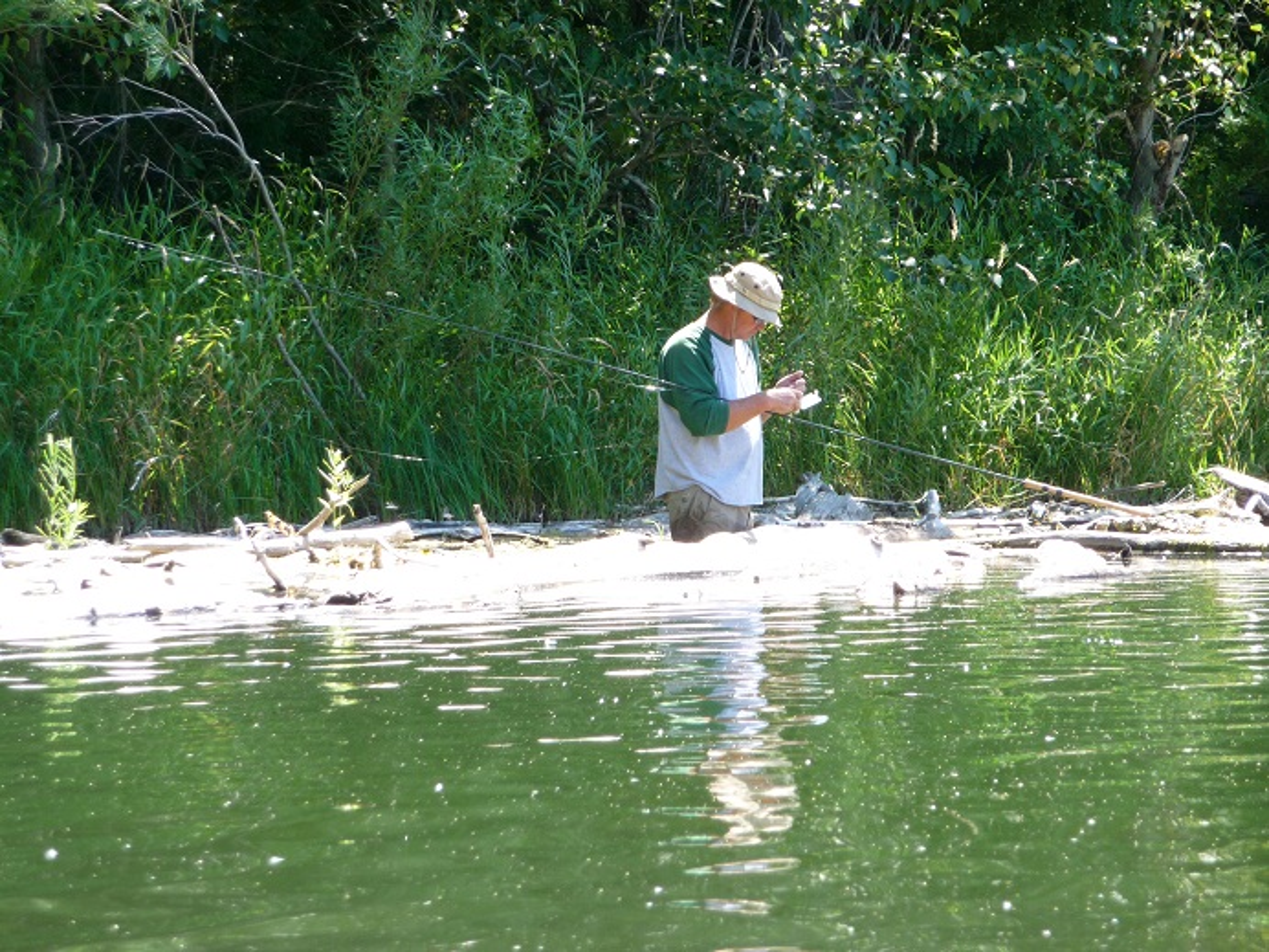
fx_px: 7772
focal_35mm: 212
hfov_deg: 9.3
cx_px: 634
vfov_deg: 7.0
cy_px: 476
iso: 125
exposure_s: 1/80
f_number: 4.8
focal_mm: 36.4
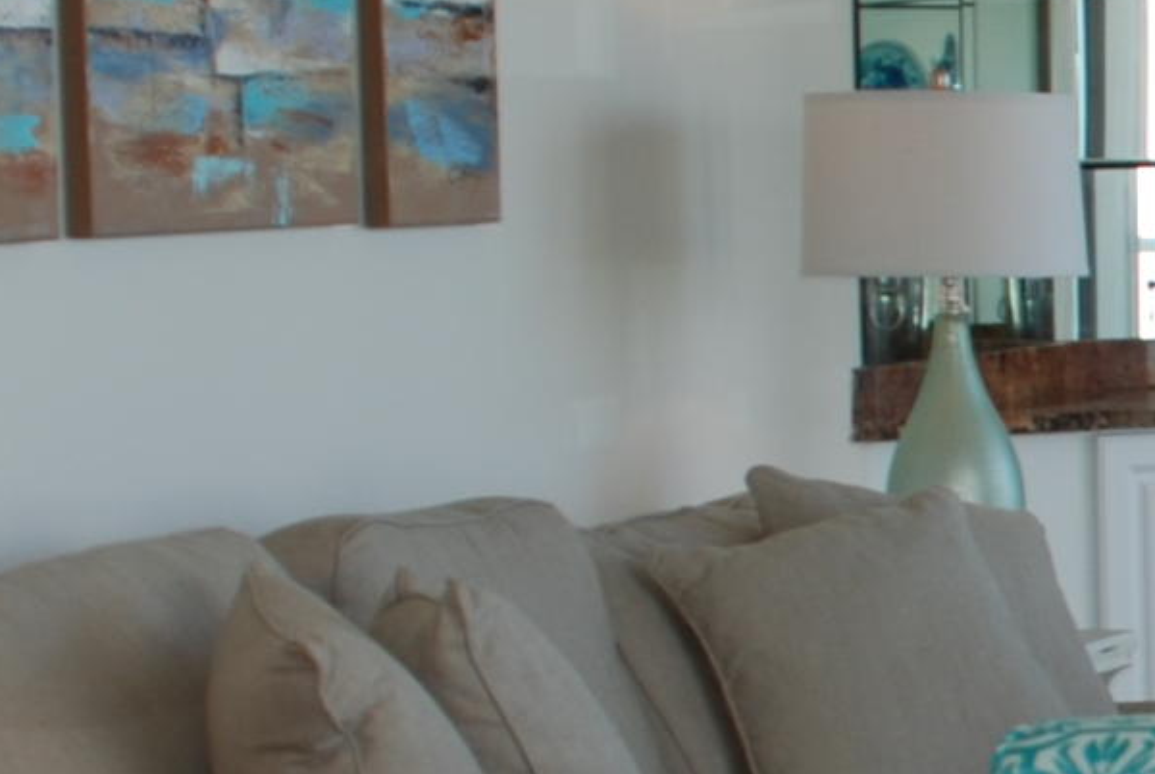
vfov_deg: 10.2
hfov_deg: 14.0
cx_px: 1860
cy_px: 662
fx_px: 4338
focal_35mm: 135
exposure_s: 1/60
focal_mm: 18
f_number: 3.5
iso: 100
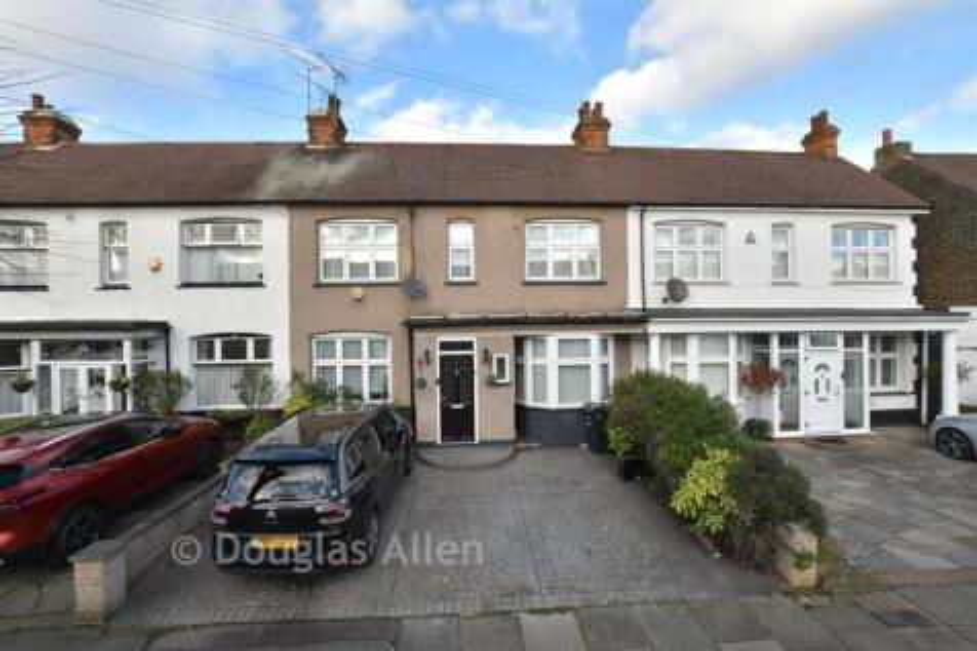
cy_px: 326
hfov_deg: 100.4
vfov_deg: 77.3
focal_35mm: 15
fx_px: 407
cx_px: 488
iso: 250
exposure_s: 1/200
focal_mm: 10
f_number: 8
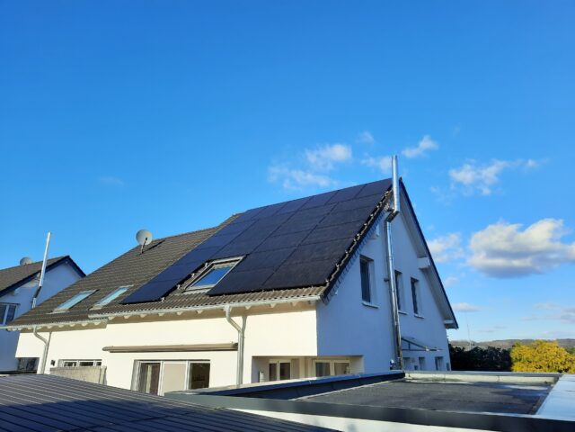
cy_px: 216
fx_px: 415
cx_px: 288
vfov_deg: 54.9
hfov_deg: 69.4
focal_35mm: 25
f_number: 2
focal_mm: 4.6
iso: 32
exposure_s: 1/628
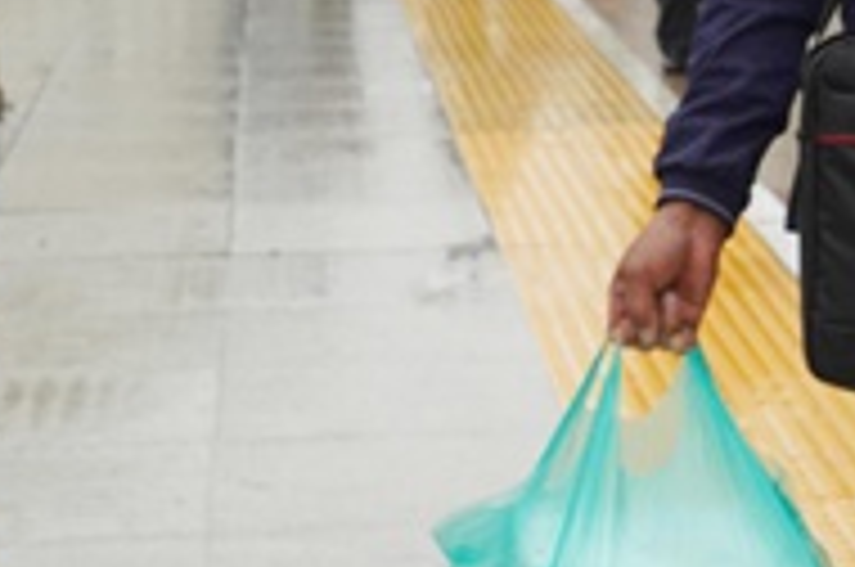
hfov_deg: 14.6
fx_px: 3296
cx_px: 842
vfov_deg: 9.7
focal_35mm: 139
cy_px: -47
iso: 800
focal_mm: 31
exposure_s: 1/200
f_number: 9
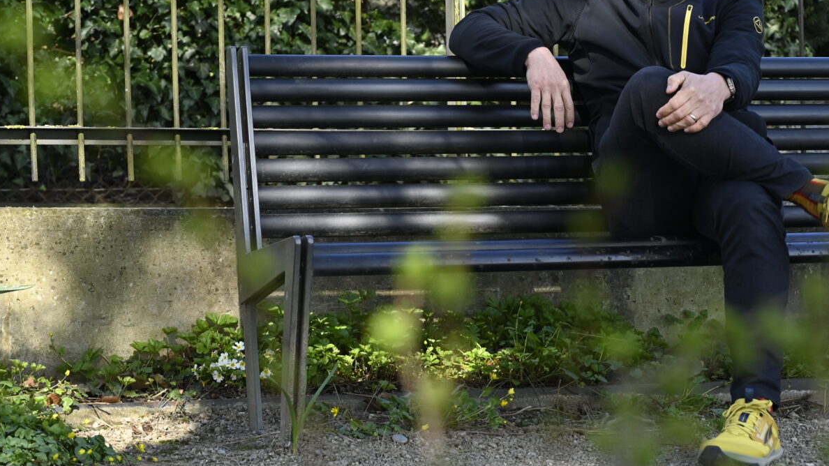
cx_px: 572
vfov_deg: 11.0
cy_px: 125
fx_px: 2418
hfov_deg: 19.4
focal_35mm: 110
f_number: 4
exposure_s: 1/3200
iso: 1600
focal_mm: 65
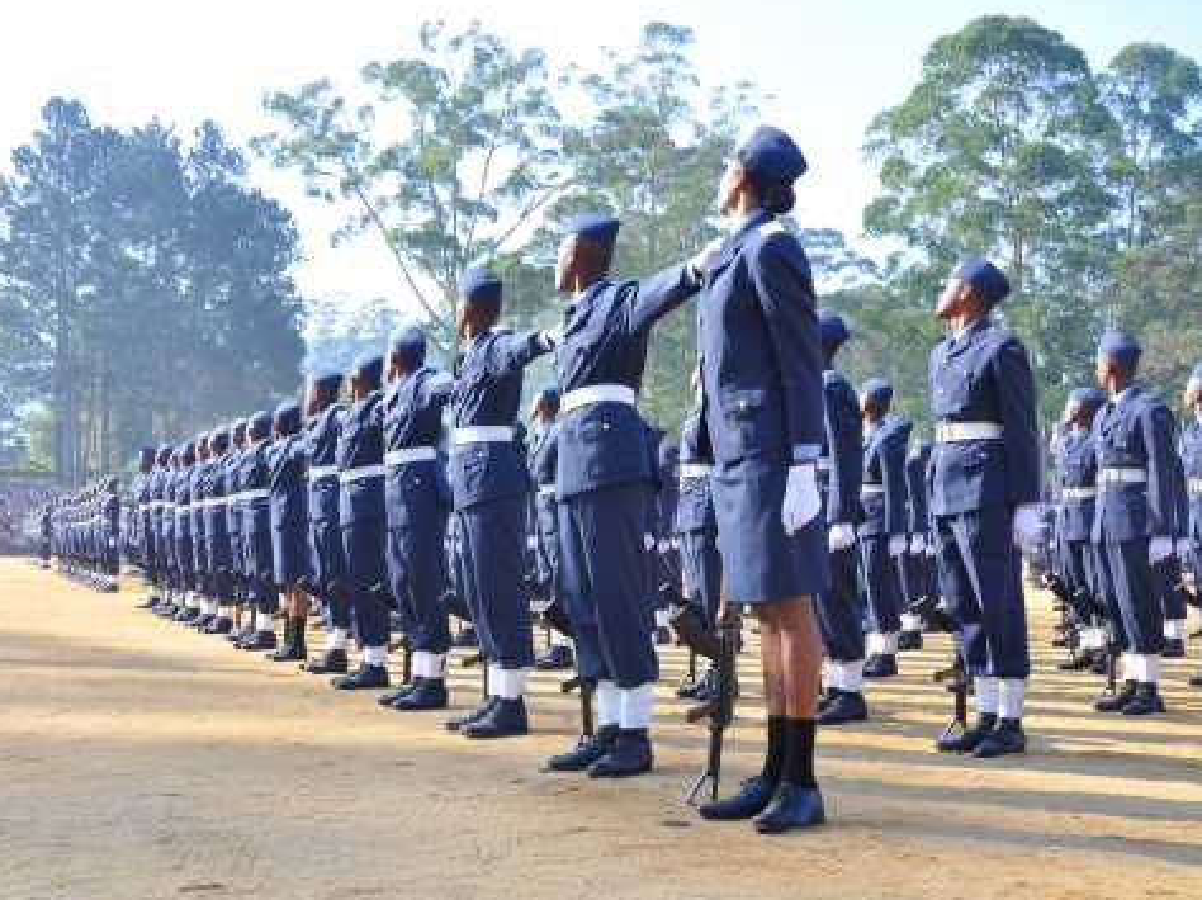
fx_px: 1583
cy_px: 449
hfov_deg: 41.5
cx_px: 548
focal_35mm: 46
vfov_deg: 31.7
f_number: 9
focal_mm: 25
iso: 200
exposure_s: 1/125
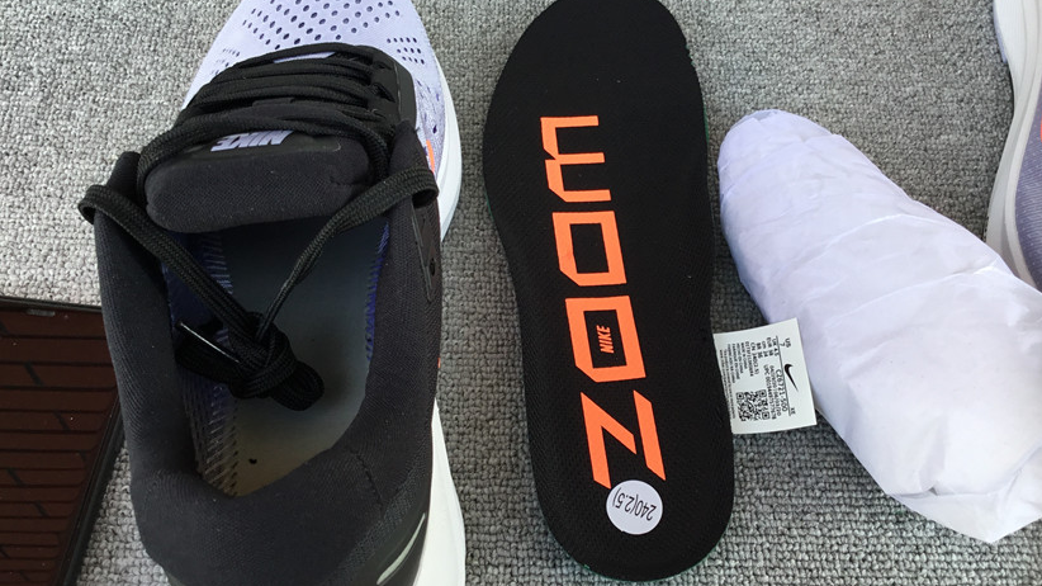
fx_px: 1022
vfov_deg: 32.0
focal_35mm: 37
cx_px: 530
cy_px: 299
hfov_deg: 54.0
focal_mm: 3.3
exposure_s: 1/100
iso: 25
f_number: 2.4
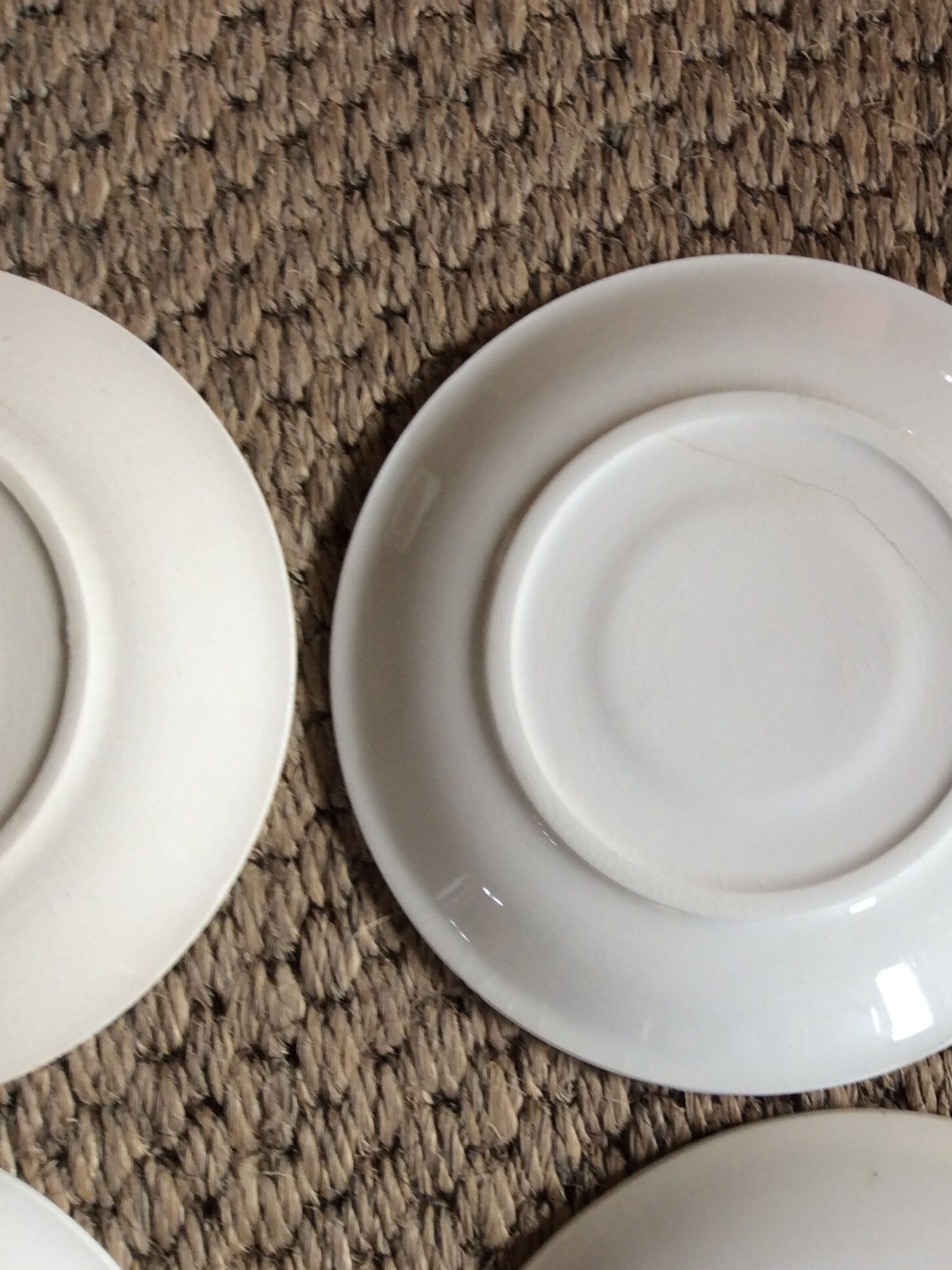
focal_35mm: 43
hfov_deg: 32.3
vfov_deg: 43.8
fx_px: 1576
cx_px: 821
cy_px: 637
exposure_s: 1/25
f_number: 2.4
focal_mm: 3.3
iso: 32
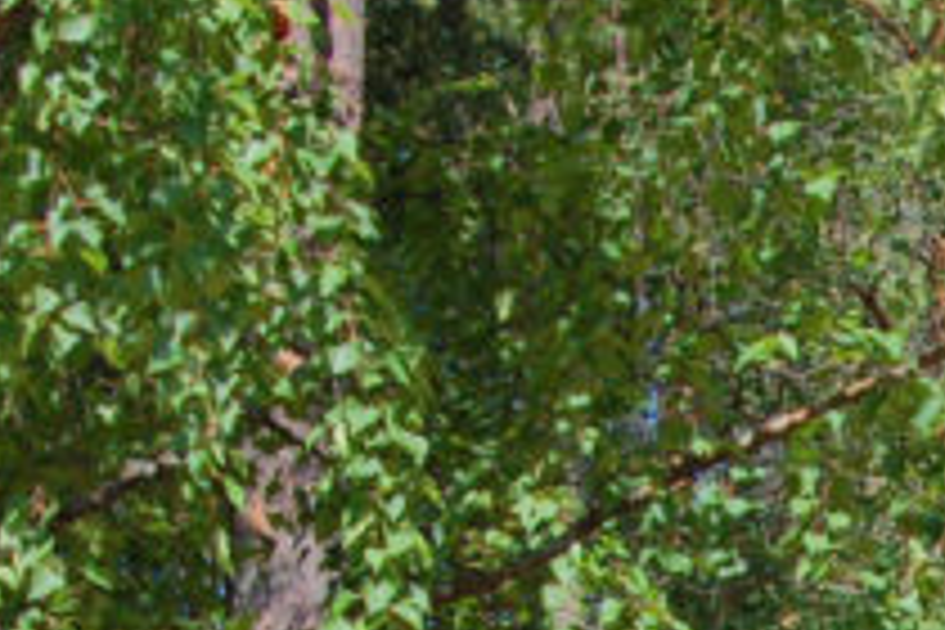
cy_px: 1269
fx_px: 8032
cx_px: 1526
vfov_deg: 4.4
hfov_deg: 6.6
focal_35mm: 306
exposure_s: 1/80
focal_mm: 46
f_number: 13
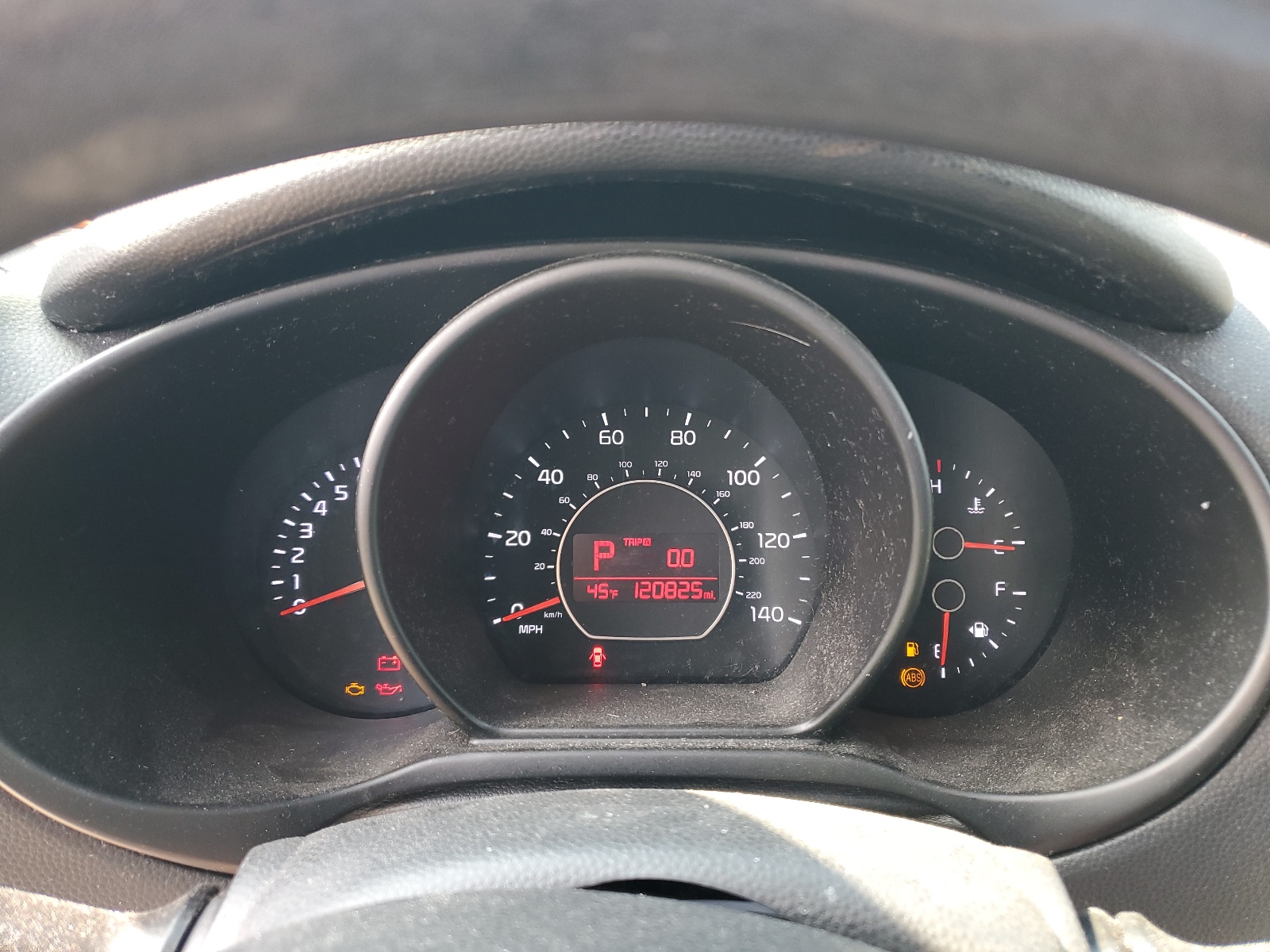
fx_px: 954
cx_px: 635
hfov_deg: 67.3
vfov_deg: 53.1
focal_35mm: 26
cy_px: 476
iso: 61
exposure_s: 1/60.2
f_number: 1.5
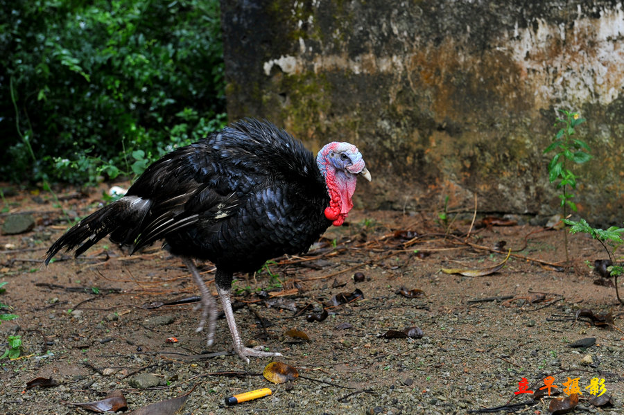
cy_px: 208
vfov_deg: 19.4
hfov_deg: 28.9
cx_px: 312
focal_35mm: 70
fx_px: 1213
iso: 250
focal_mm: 70
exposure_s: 1/100
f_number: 5.6
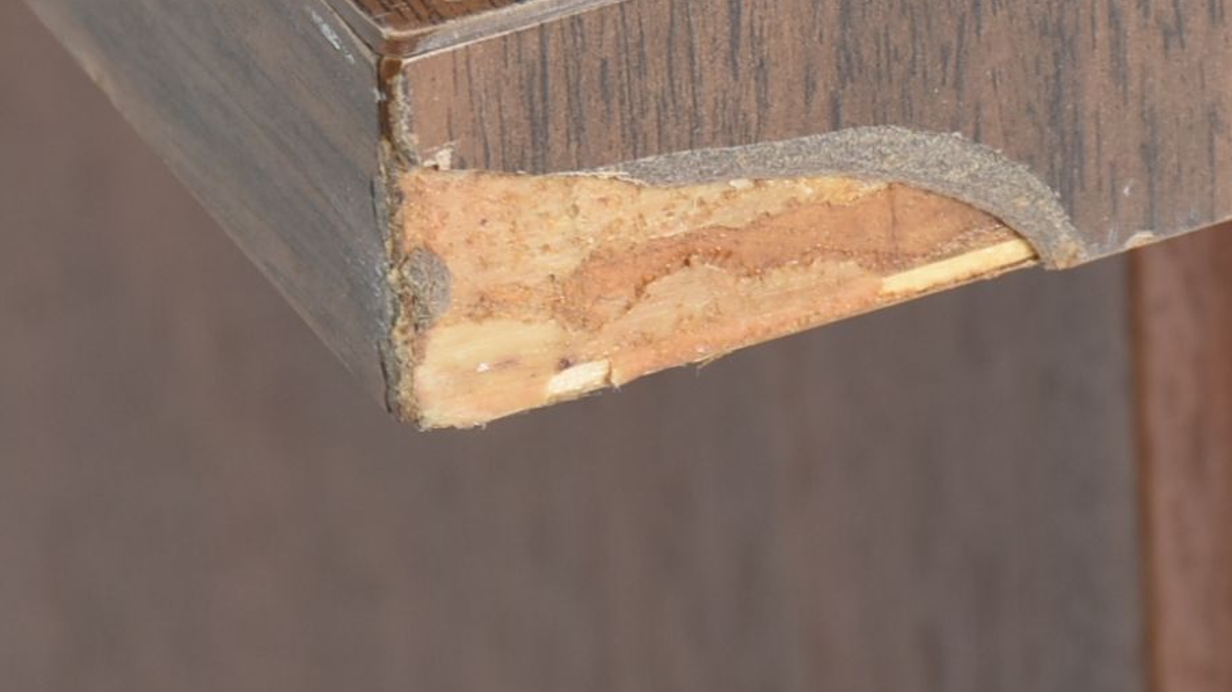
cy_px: 177
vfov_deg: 1.7
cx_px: 1113
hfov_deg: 3.0
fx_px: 23681
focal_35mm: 725
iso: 200
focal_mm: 140
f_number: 9
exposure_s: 1/200
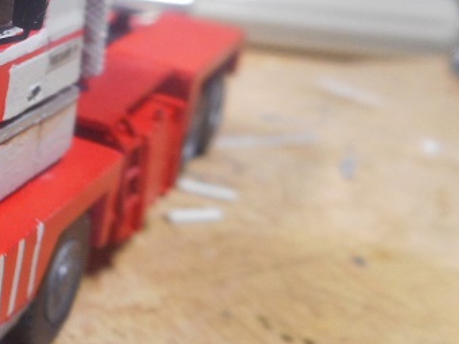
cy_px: 65
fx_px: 782
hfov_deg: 29.6
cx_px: -42
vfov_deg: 24.4
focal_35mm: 59
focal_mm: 4.5
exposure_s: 1/30
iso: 200
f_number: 3.7
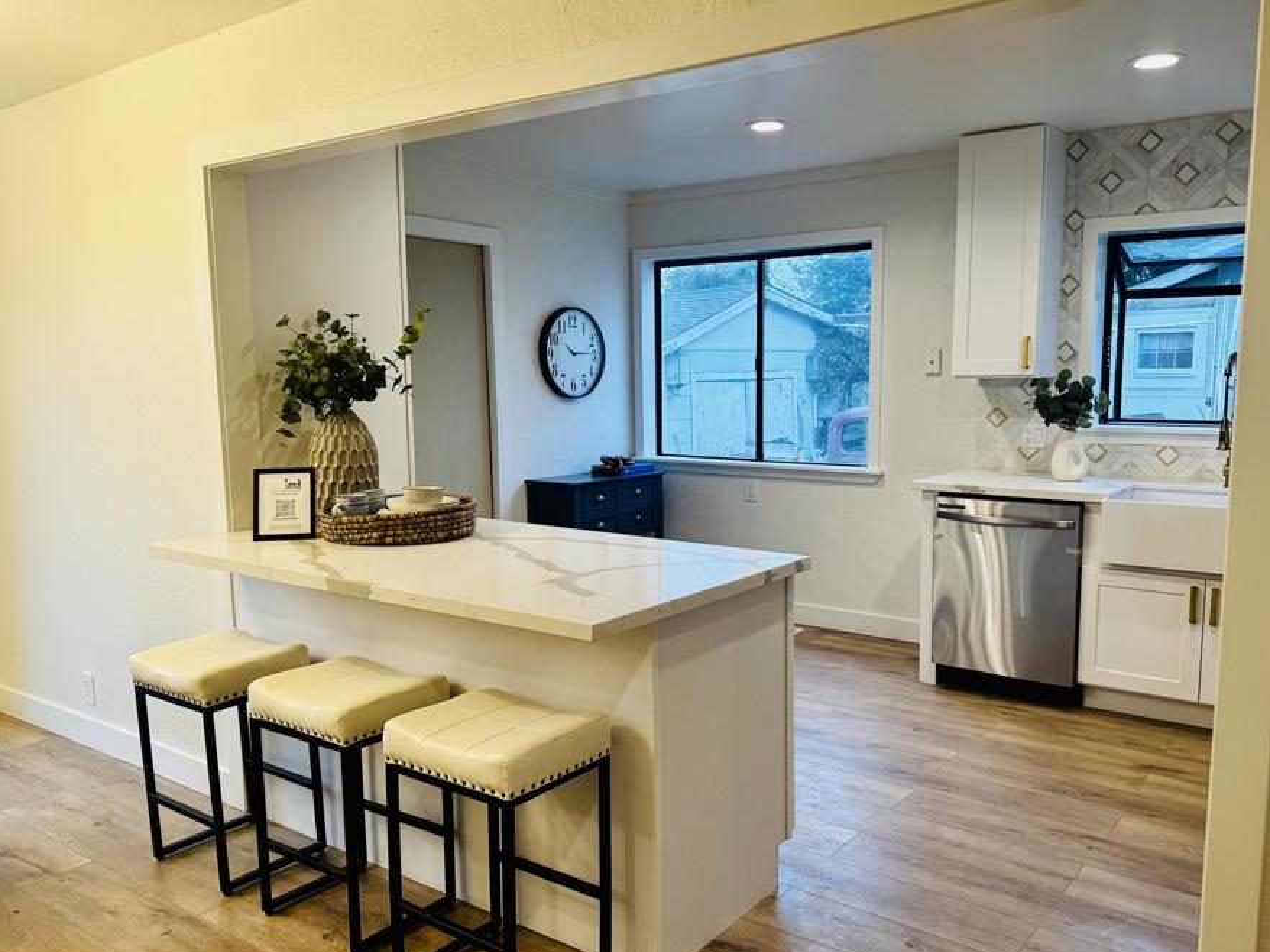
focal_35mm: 28
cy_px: 498
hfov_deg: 63.4
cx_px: 681
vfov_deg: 49.7
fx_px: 1027
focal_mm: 6.76
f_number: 1.78
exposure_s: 1/120
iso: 125
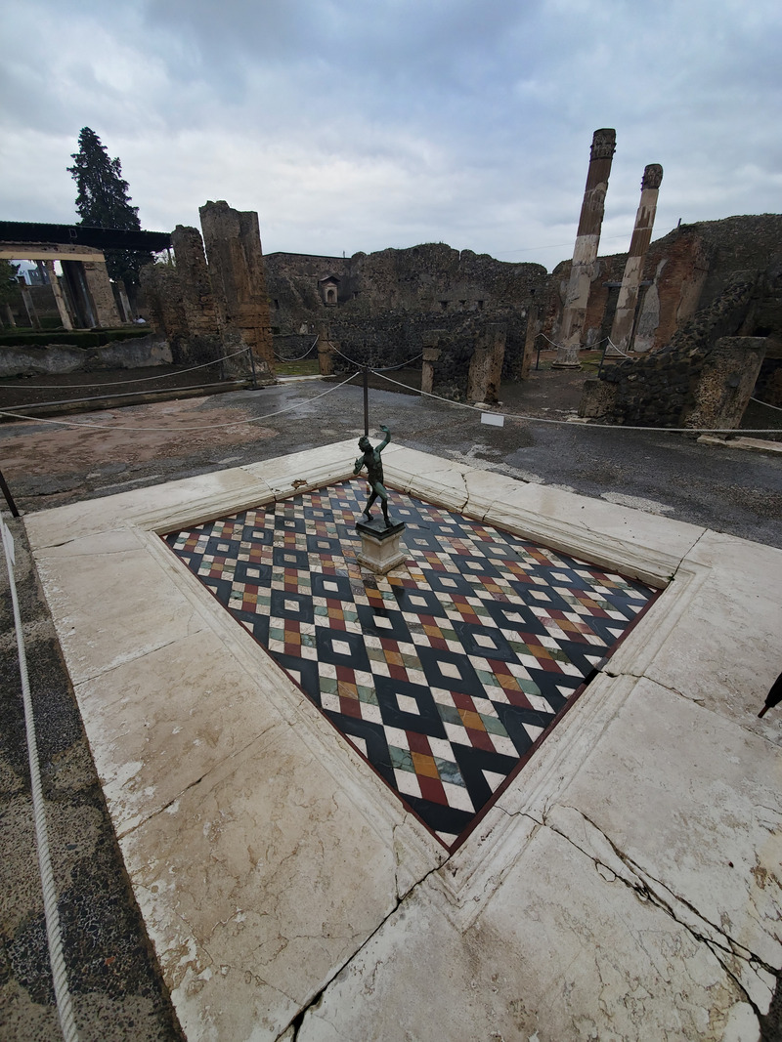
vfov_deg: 106.2
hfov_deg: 89.9
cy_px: 521
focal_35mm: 13
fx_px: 392
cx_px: 391
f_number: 2.2
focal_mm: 1.8
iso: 50
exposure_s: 1/122
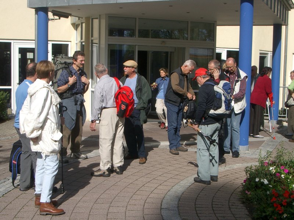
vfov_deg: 29.7
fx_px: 416
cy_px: 110
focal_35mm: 49
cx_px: 147
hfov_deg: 38.9
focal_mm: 8.2
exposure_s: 1/500
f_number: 5
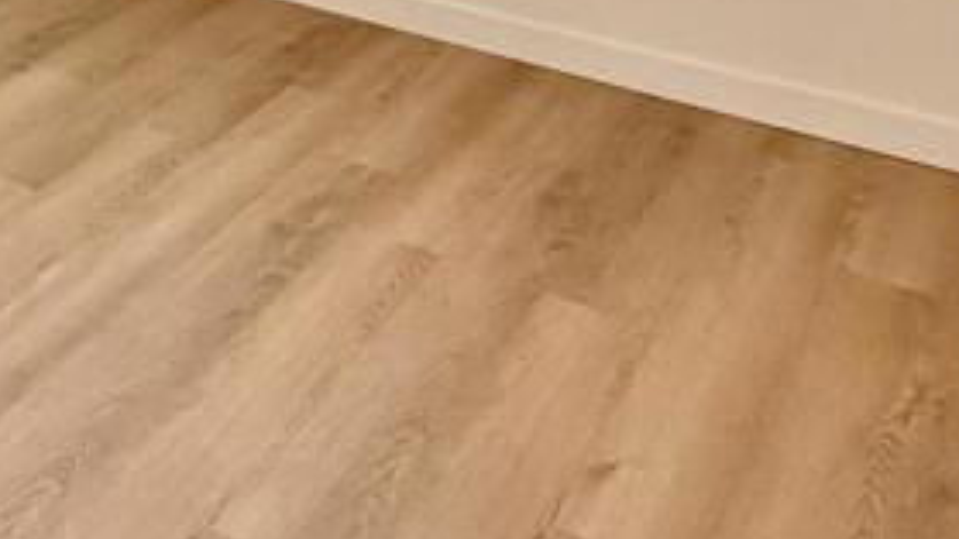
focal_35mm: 56
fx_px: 1424
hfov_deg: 34.7
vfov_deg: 16.9
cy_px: -491
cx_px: 65
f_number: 2.2
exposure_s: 1/120
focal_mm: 2.22
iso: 250
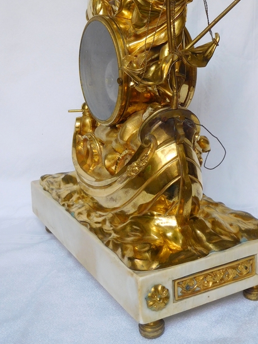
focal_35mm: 51
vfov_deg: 36.9
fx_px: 507
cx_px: 182
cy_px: 101
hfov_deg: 28.3
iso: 200
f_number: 3.8
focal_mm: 6.2
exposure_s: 1/30
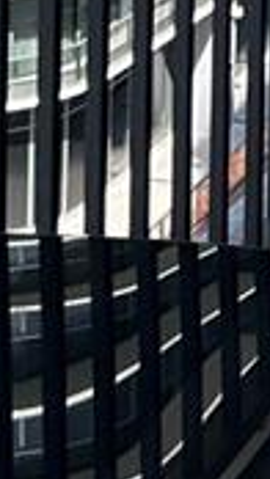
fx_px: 2479
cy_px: -752
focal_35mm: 195
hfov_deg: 6.1
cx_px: 548
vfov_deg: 9.5
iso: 50
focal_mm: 5.7
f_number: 1.5
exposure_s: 1/1252
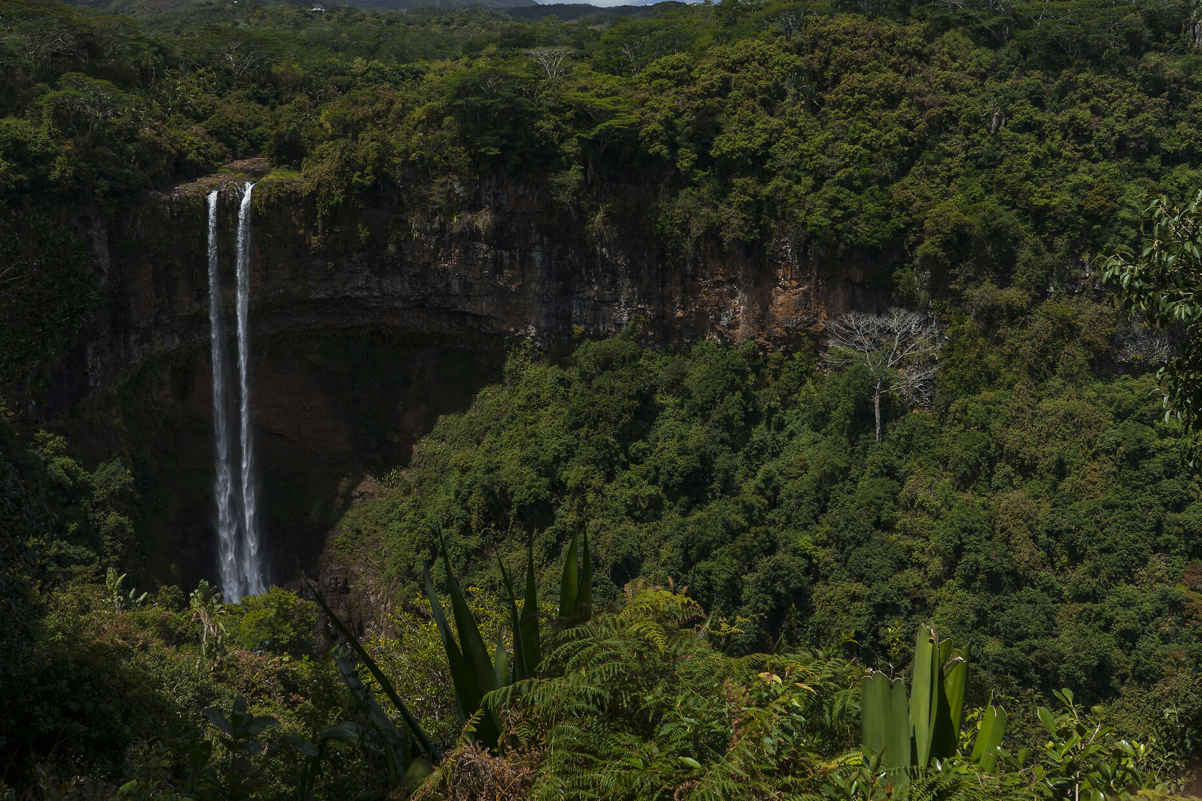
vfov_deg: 36.7
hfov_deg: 52.9
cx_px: 511
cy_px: 325
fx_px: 1202
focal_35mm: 36
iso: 100
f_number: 5.6
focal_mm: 28
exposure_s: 1/320
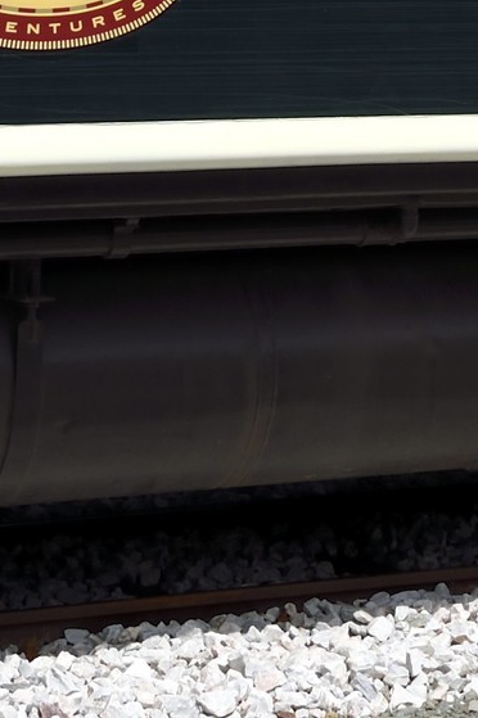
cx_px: 374
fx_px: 3769
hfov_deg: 7.2
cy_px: -728
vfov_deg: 10.1
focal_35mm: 189
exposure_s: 1/500
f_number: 11
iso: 200
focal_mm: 44
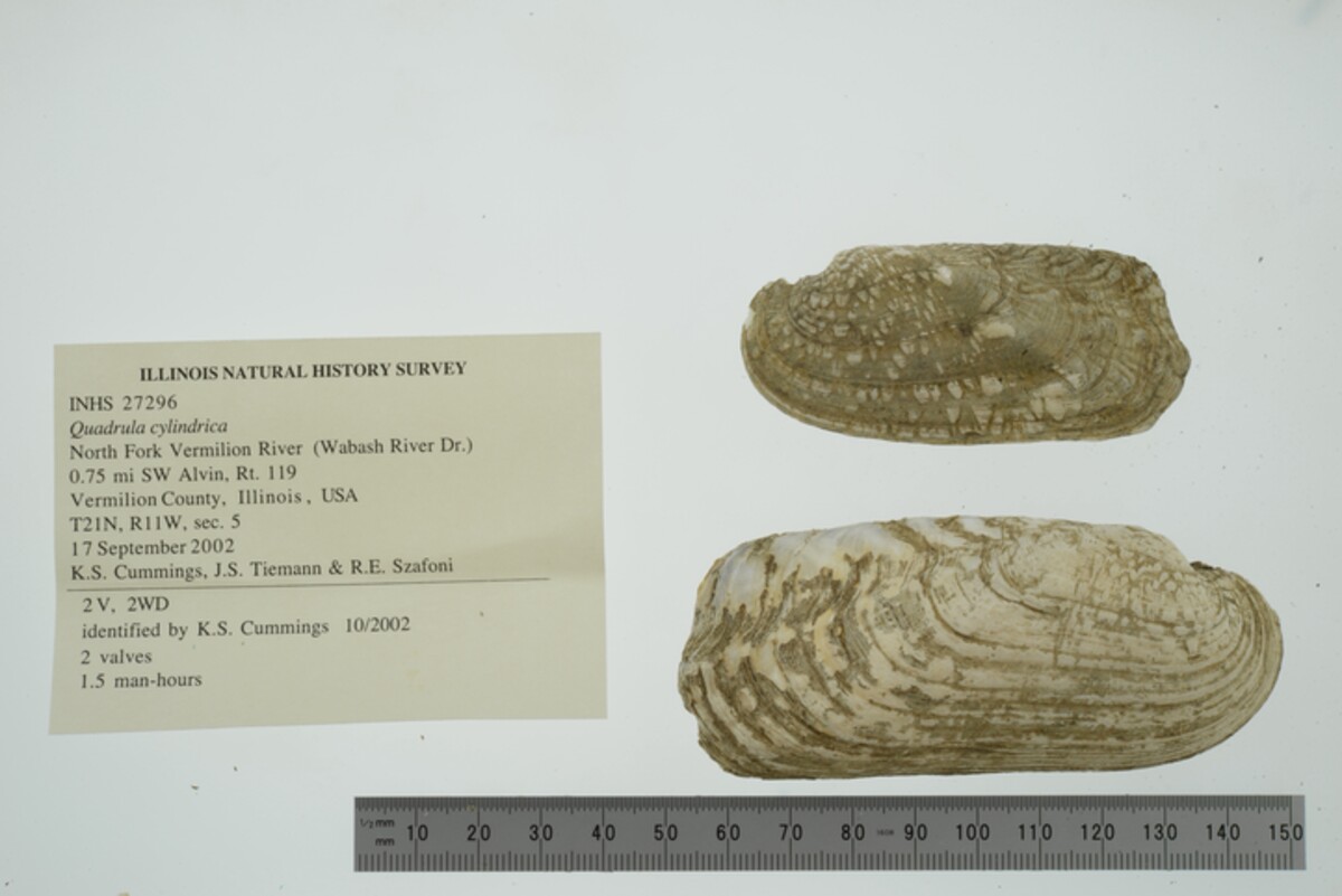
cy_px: 448
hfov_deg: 33.4
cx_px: 671
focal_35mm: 60
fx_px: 2237
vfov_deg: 22.6
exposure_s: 1/10
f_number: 32
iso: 100
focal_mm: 60
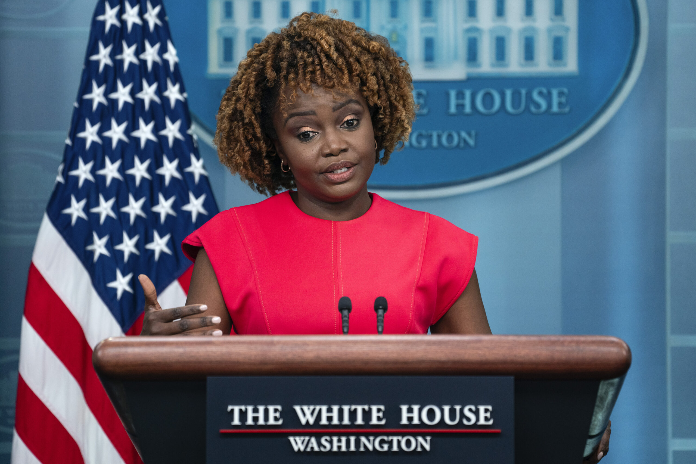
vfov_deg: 4.6
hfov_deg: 6.9
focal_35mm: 297
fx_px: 5742
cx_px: 348
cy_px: 232
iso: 2000
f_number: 5.6
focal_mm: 297
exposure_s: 1/200
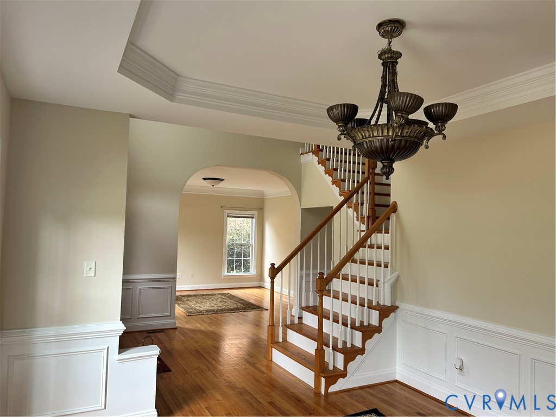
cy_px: 208
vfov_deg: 53.1
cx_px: 278
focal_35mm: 26
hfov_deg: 67.3
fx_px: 418
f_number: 1.5
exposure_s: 1/121
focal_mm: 5.7
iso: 64
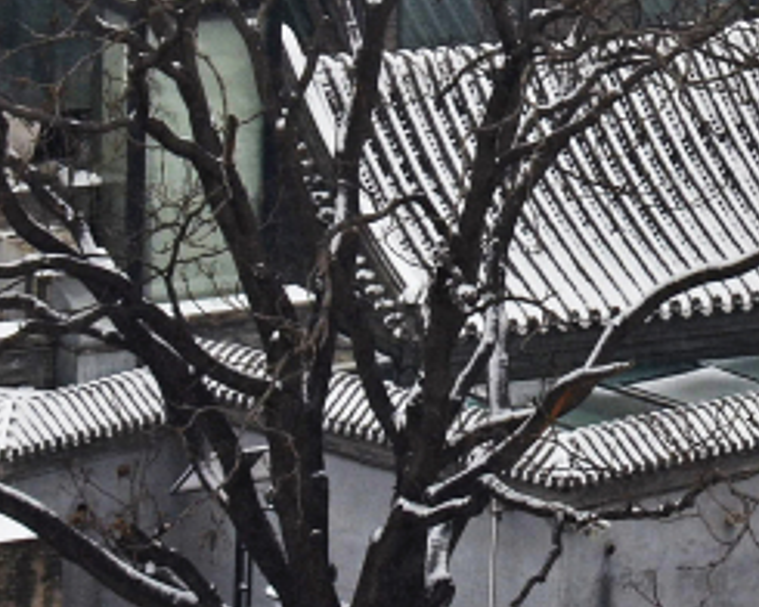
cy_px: -146
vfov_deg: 3.7
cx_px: 898
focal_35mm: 413
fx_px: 9277
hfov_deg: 4.7
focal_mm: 60
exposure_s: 1/640
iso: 200
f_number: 8
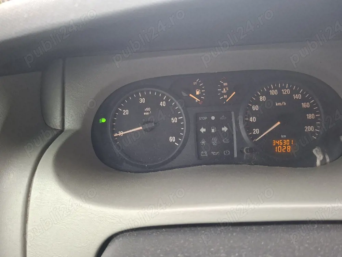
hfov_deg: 73.9
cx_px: 171
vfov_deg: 58.9
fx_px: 227
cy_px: 128
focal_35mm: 23
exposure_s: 1/60.2
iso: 200
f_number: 1.8
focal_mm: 5.54
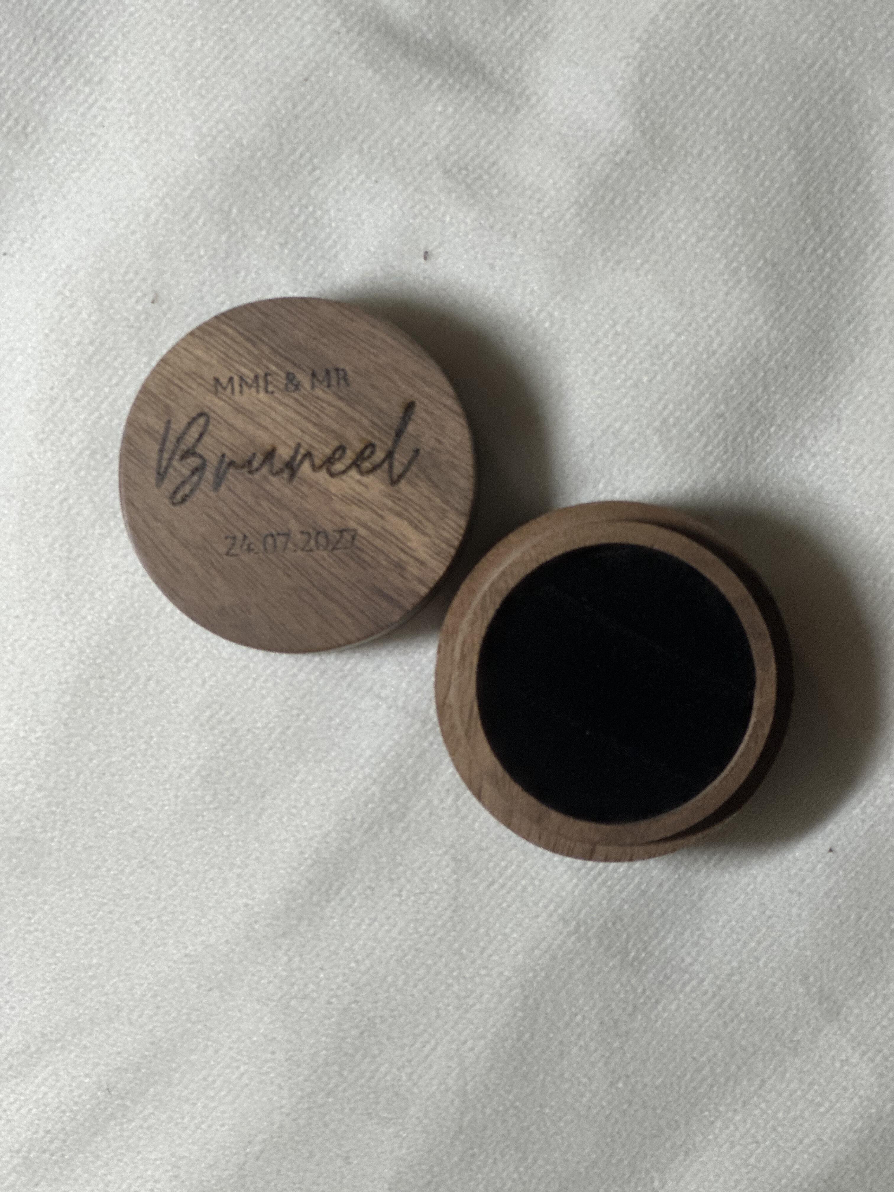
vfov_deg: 25.3
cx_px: 447
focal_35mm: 77
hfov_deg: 19.1
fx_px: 2651
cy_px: 596
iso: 200
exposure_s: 1/121
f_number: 2.8
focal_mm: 9
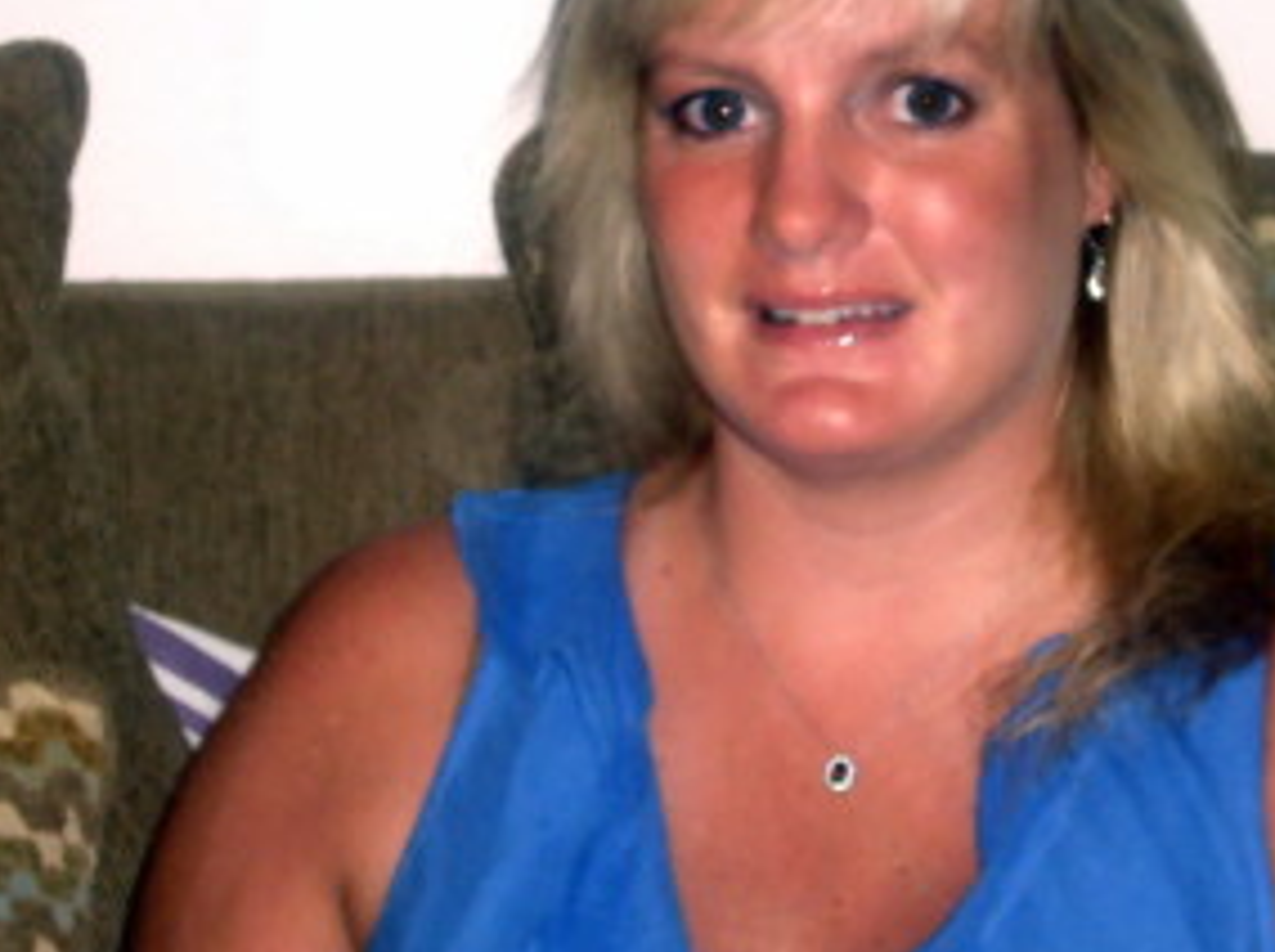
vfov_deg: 10.1
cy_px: 384
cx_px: 898
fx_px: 5368
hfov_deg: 13.5
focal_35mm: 146
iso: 200
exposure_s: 1/100
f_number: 4.8
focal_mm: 19.4
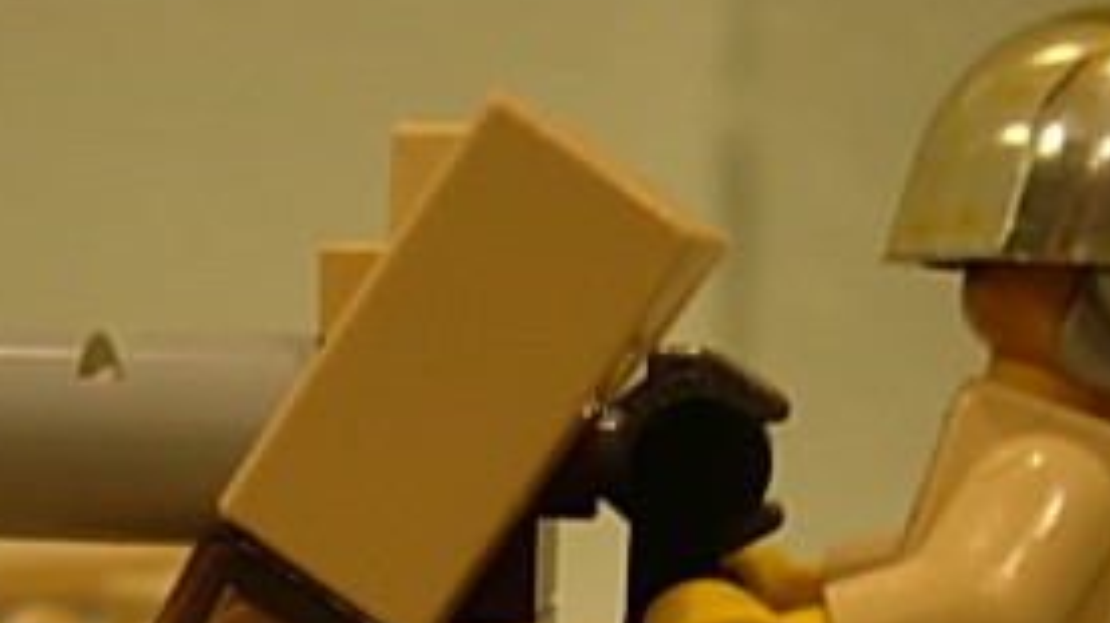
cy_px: 932
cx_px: 487
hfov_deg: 23.4
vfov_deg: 12.6
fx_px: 2677
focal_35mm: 91
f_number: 2.7
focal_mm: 7.5
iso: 70
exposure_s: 1/4
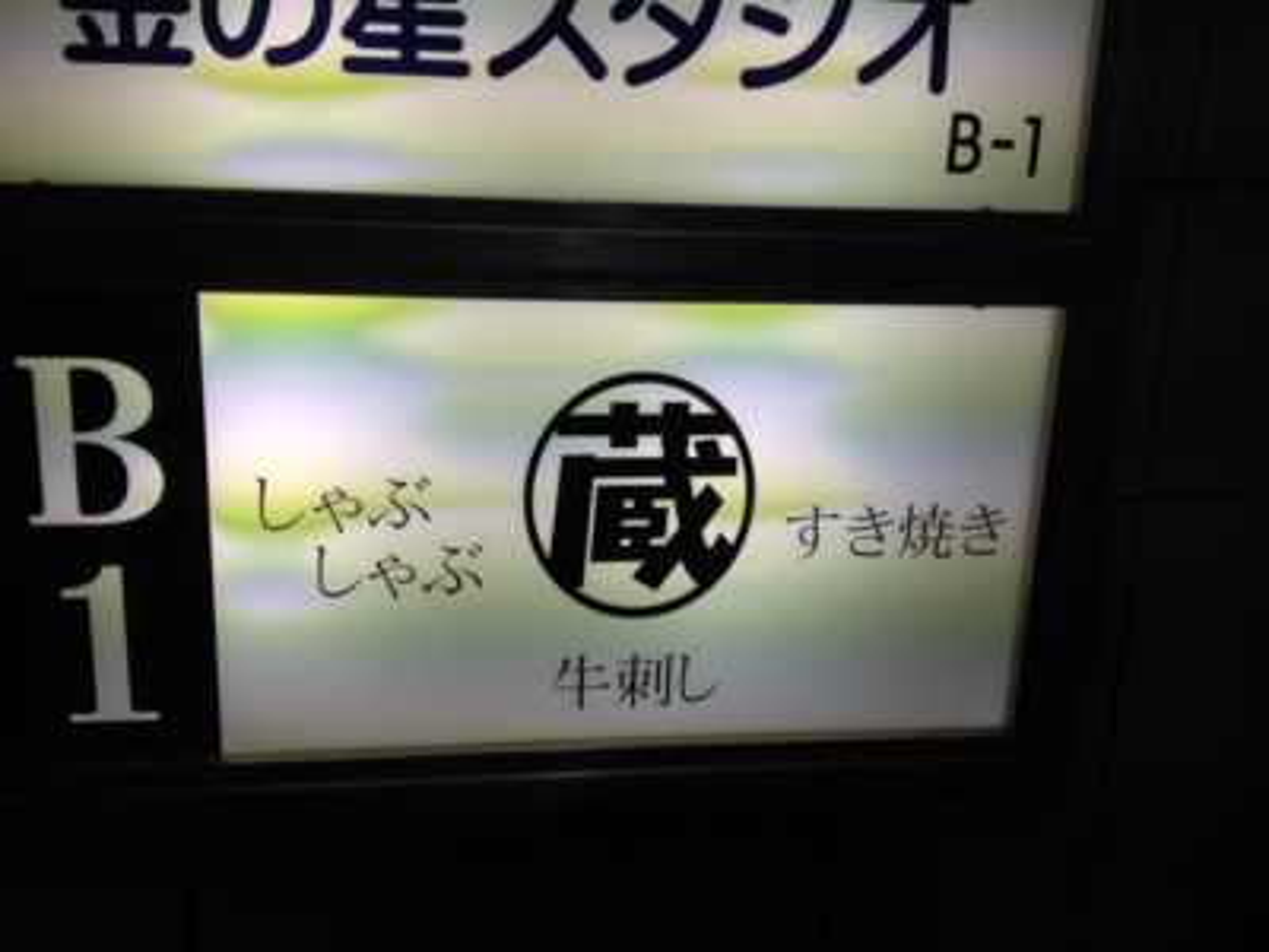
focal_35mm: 35
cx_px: 634
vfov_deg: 40.7
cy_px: 476
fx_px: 1283
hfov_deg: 52.6
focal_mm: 4.28
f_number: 2.4
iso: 50
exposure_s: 1/154
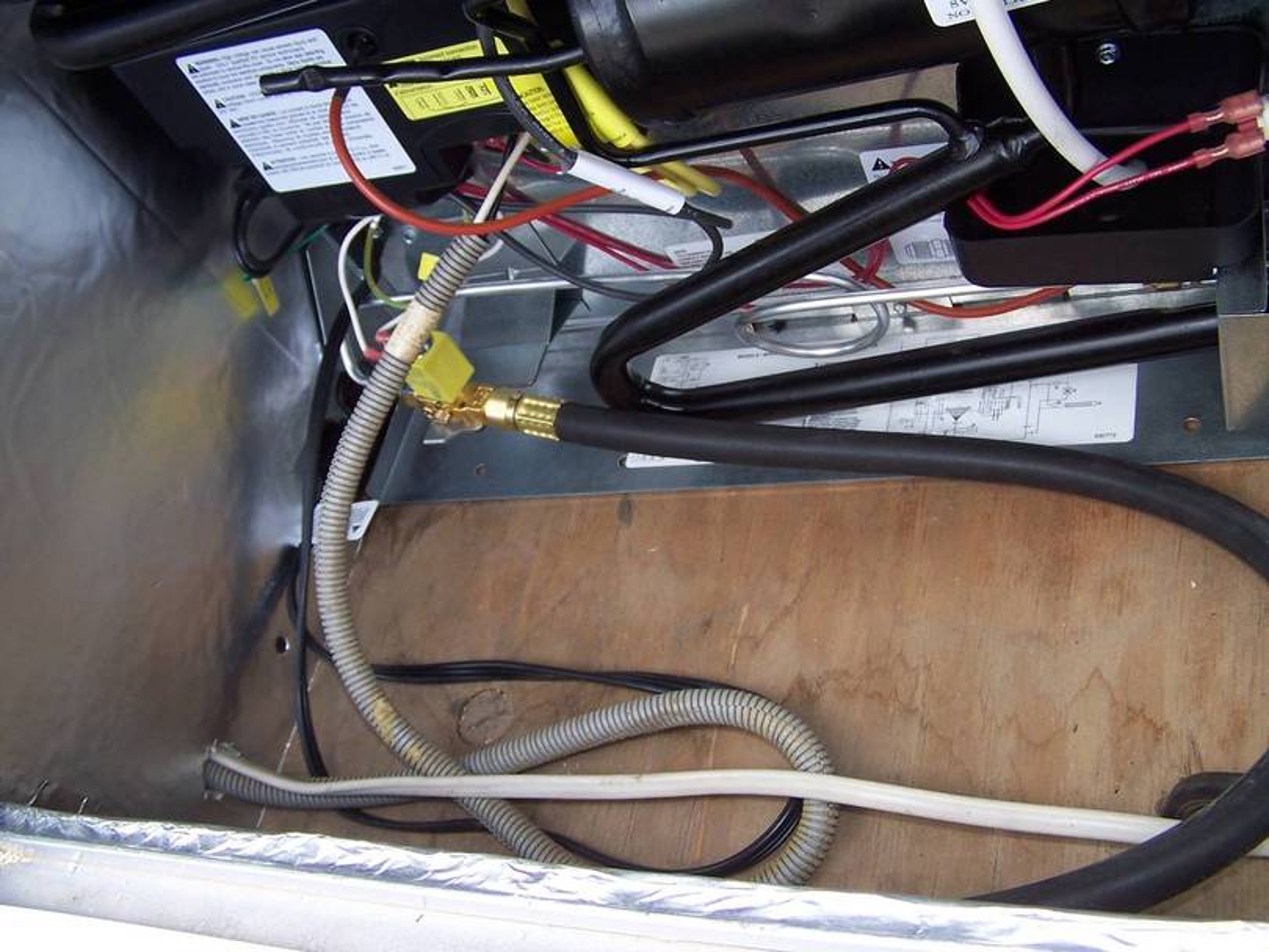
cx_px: 634
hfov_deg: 49.0
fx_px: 1393
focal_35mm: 38
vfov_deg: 37.7
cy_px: 476
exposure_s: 1/60
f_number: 2.8
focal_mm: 6.3
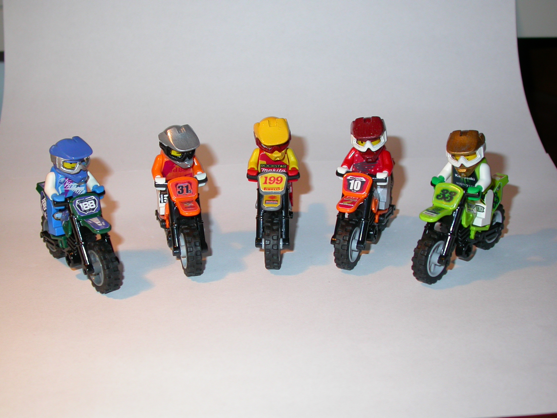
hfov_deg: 37.5
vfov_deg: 28.6
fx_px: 821
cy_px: 209
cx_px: 278
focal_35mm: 51
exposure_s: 1/30
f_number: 2.9
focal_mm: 10.7
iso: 100
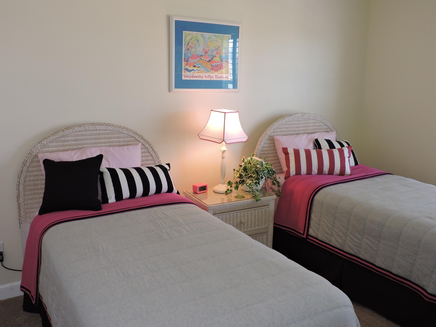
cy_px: 164
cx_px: 218
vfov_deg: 42.9
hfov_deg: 55.4
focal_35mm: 33
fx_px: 416
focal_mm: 5.9
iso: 320
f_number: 3.2
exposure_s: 1/50
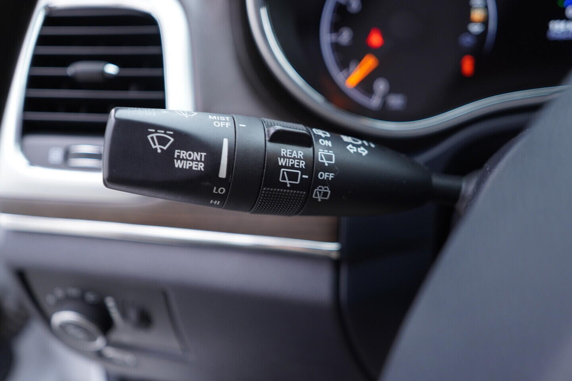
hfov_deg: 53.1
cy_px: 190
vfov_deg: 36.9
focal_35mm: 36
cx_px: 286
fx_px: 572
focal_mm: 24
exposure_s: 1/40
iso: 250
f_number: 2.8
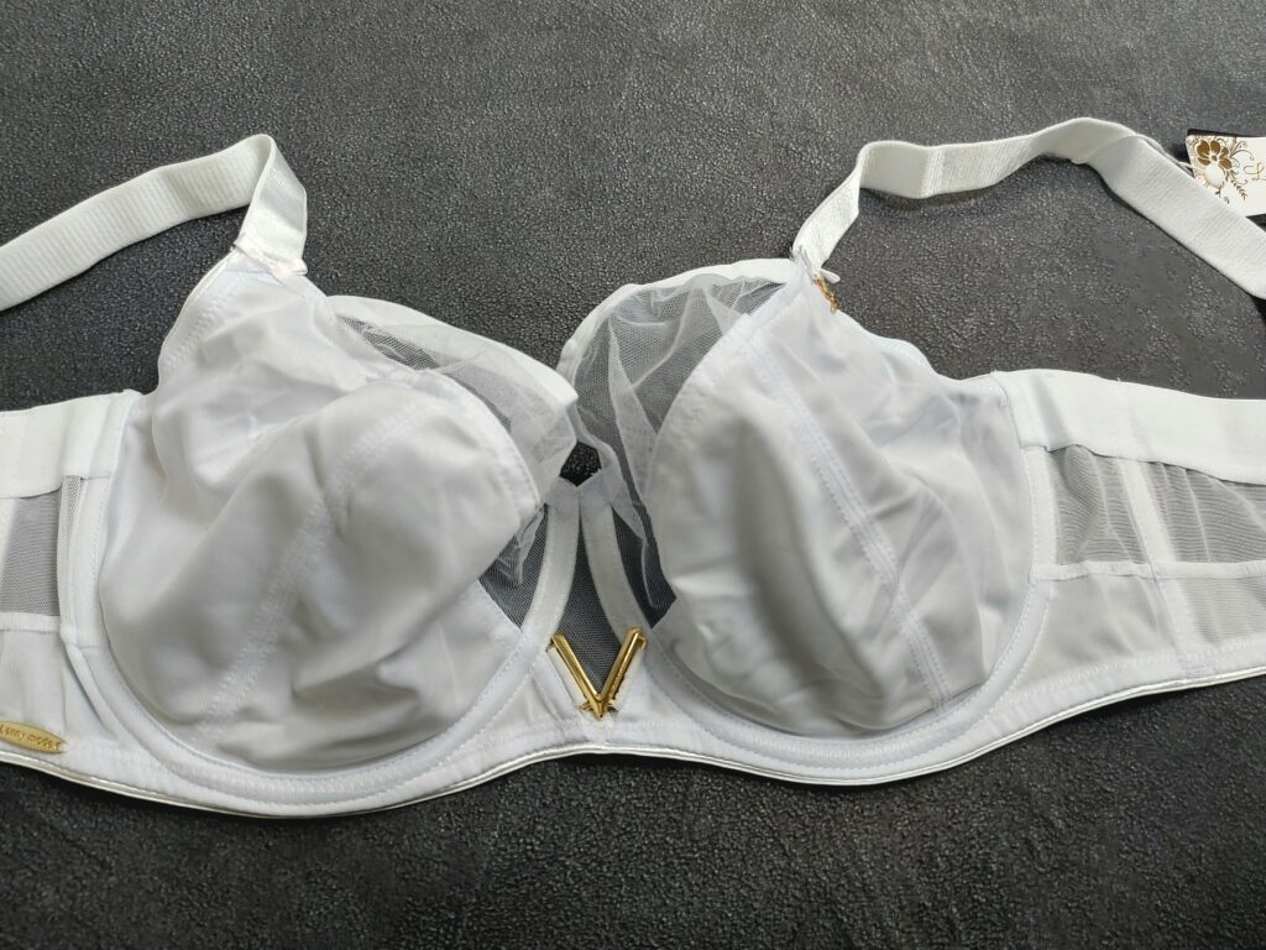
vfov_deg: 56.8
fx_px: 878
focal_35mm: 24
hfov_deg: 71.6
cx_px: 633
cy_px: 475
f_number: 1.8
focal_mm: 5.23
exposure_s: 1/50
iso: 50
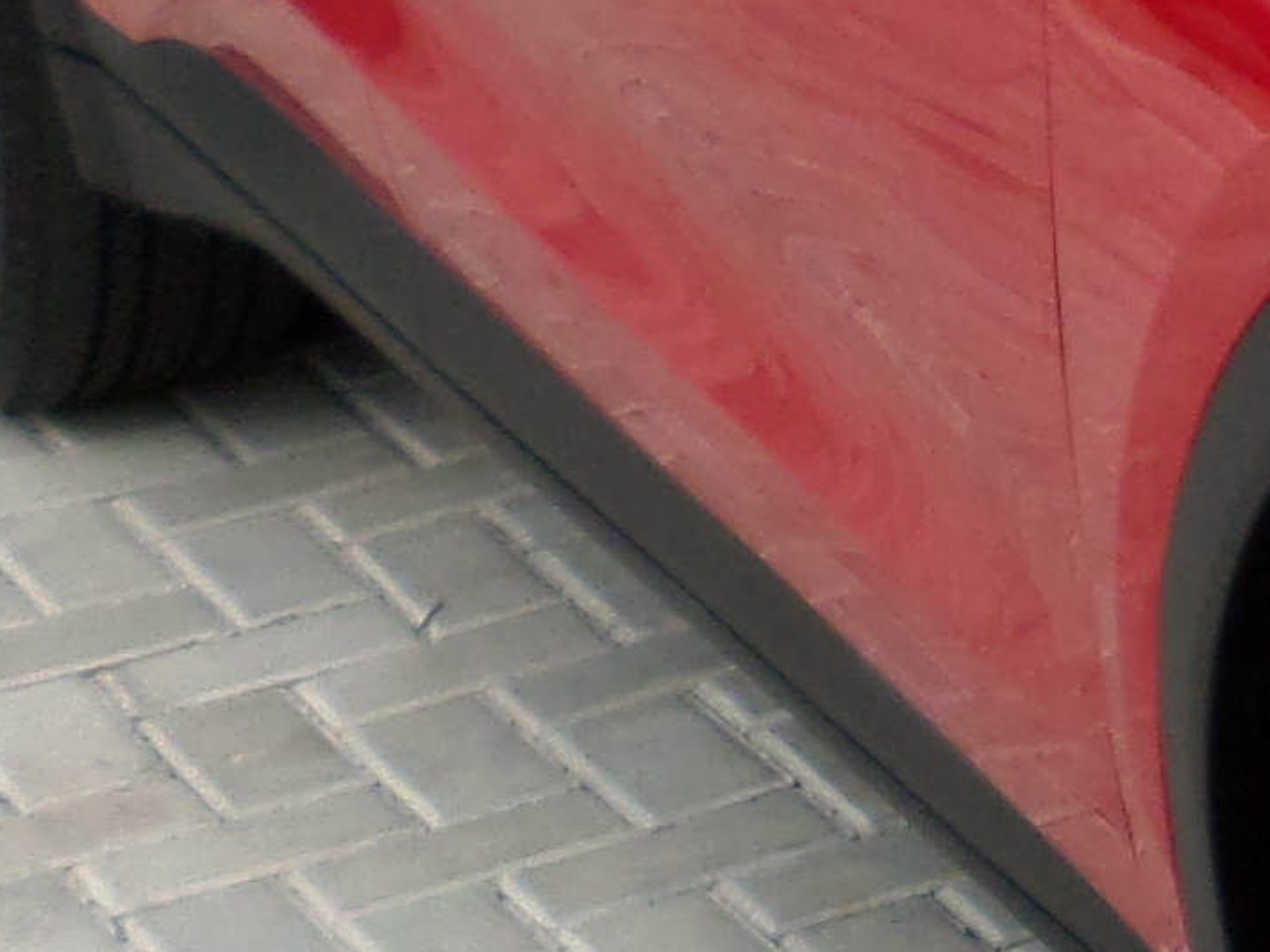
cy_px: 11
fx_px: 5942
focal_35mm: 162
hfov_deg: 11.0
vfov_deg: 9.1
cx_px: 2592
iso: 80
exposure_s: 1/750
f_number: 2.5
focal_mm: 4.5
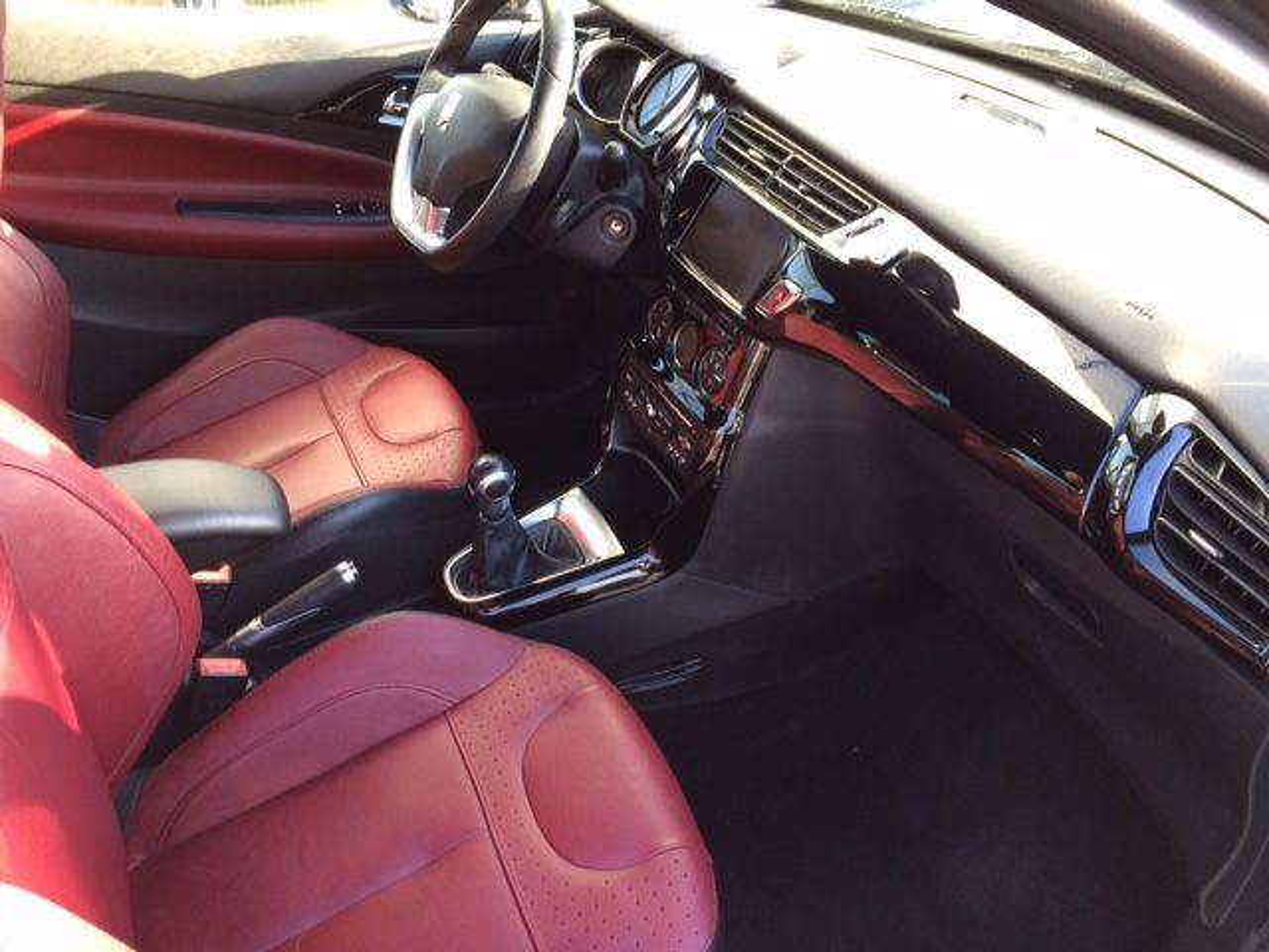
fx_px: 1063
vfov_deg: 48.2
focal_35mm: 29
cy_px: 476
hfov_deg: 61.7
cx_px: 634
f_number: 2.2
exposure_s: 1/33
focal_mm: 4.15
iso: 40
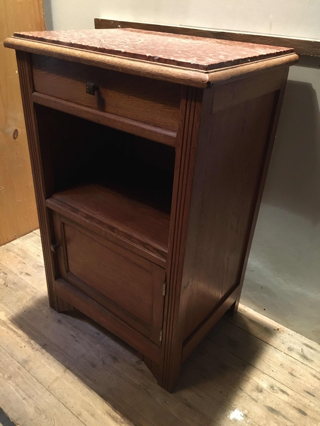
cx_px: 160
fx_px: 357
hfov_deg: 48.2
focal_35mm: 29
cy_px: 213
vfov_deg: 61.7
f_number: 2.2
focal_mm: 4.15
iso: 250
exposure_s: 1/17
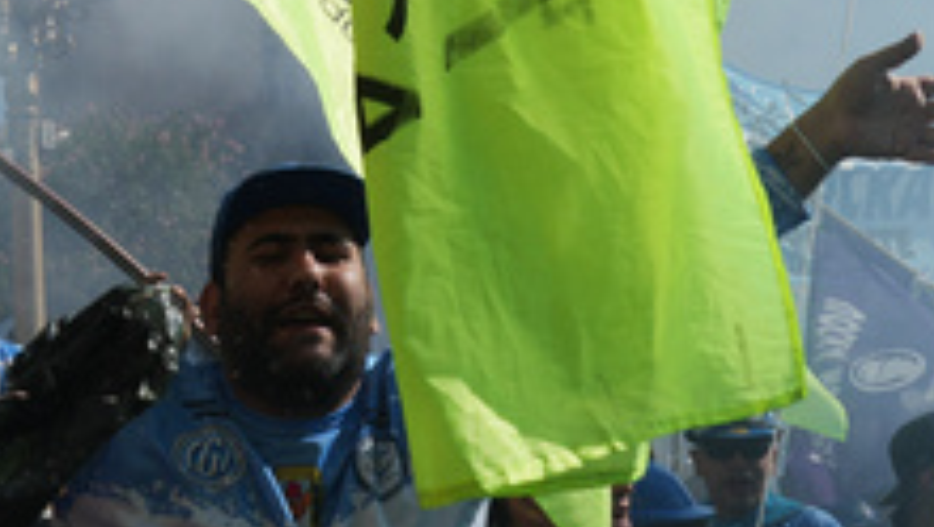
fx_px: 2899
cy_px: -13
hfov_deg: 18.3
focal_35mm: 117
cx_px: 450
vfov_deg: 10.3
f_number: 9
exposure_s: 1/800
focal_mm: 24
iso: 160
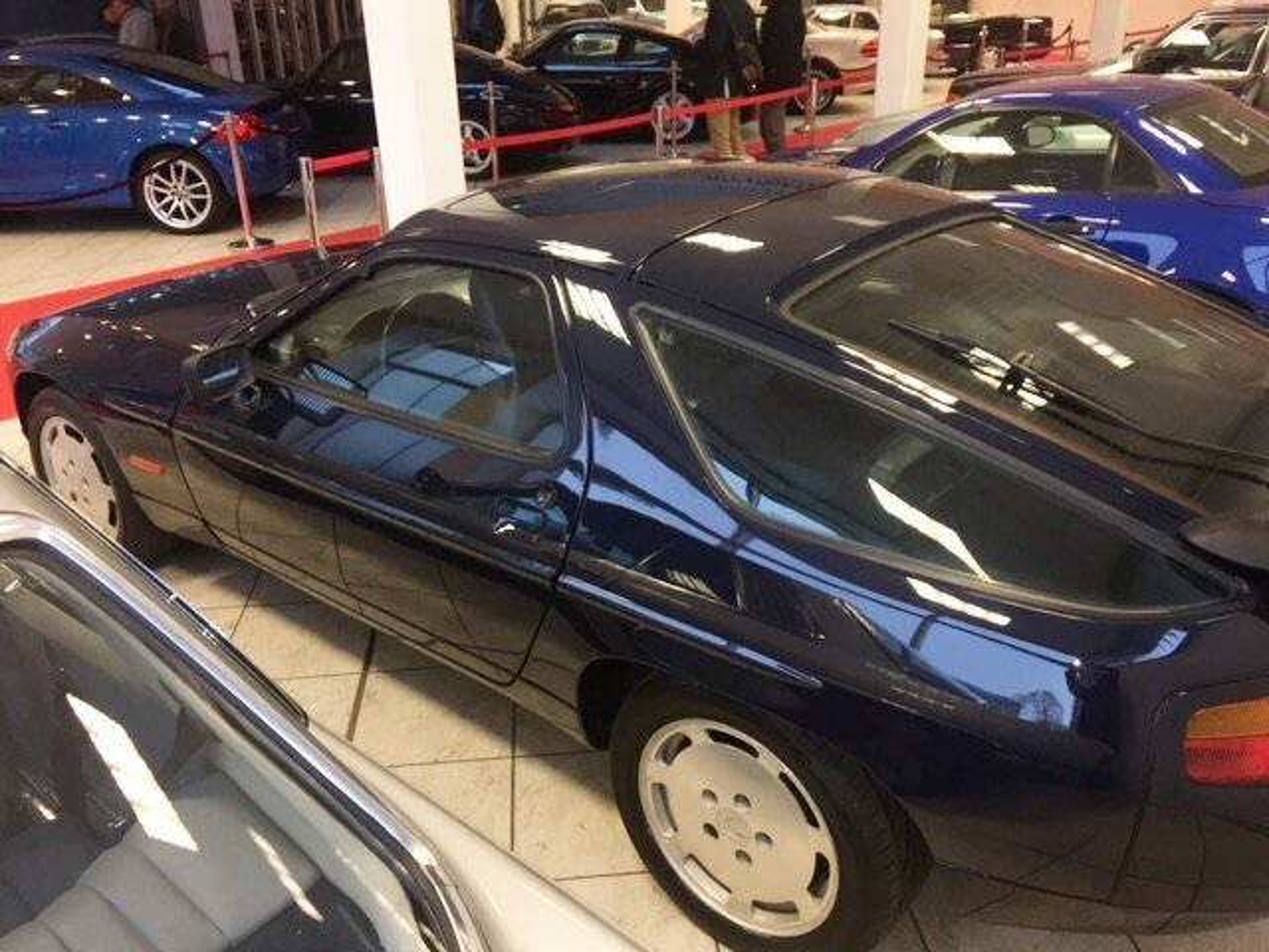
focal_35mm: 29
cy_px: 476
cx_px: 634
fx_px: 1063
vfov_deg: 48.2
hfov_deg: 61.7
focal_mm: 4.15
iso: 64
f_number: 2.2
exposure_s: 1/33
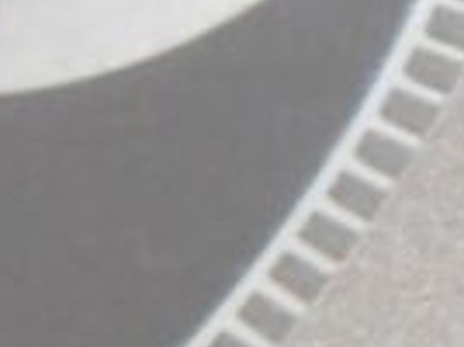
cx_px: 1344
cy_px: 361
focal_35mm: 176
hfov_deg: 9.2
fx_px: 2355
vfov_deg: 8.4
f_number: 3
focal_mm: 4
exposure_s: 1/25
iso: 400
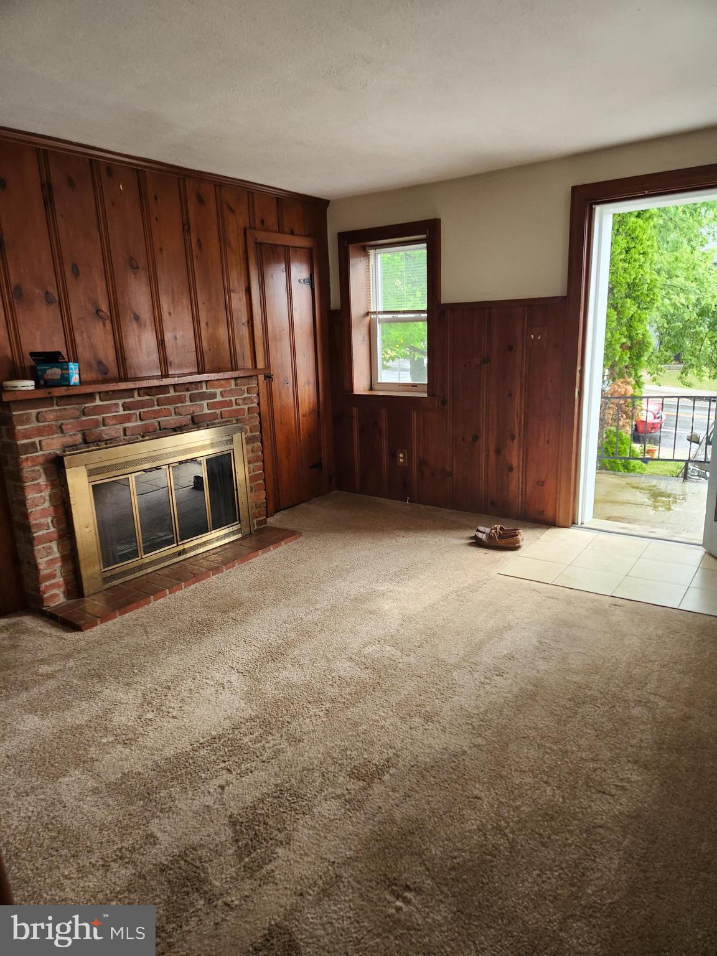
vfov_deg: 73.9
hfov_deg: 58.9
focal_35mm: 23
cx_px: 358
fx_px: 635
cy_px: 478
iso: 200
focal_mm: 5.4
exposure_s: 1/120
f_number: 1.8
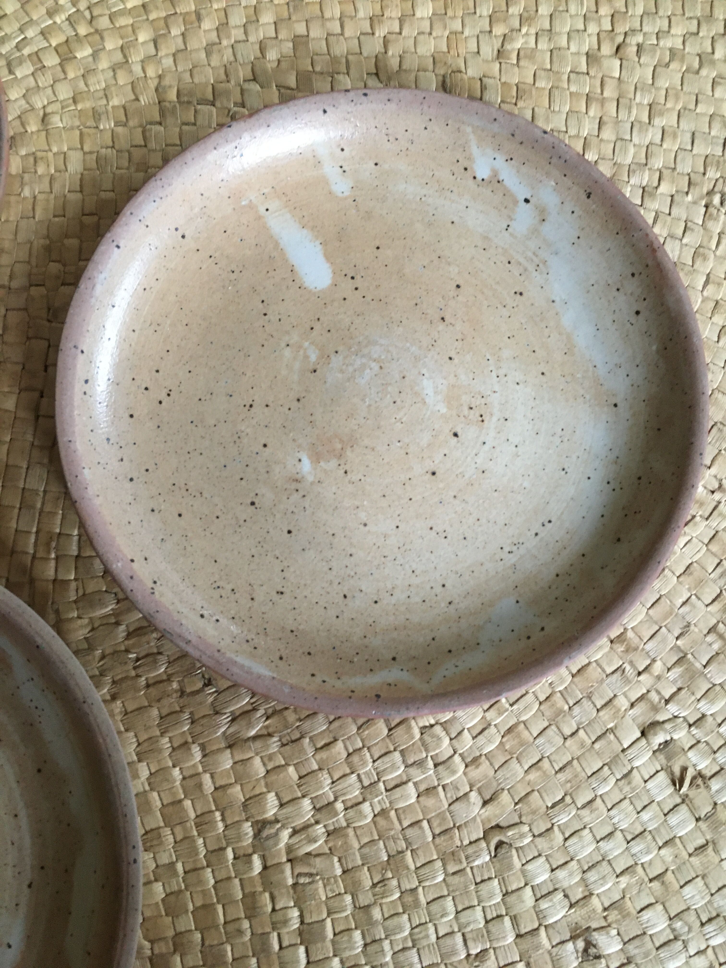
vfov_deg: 61.7
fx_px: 811
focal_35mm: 29
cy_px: 484
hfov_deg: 48.2
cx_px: 363
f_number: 2.2
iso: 200
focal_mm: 4.15
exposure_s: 1/20
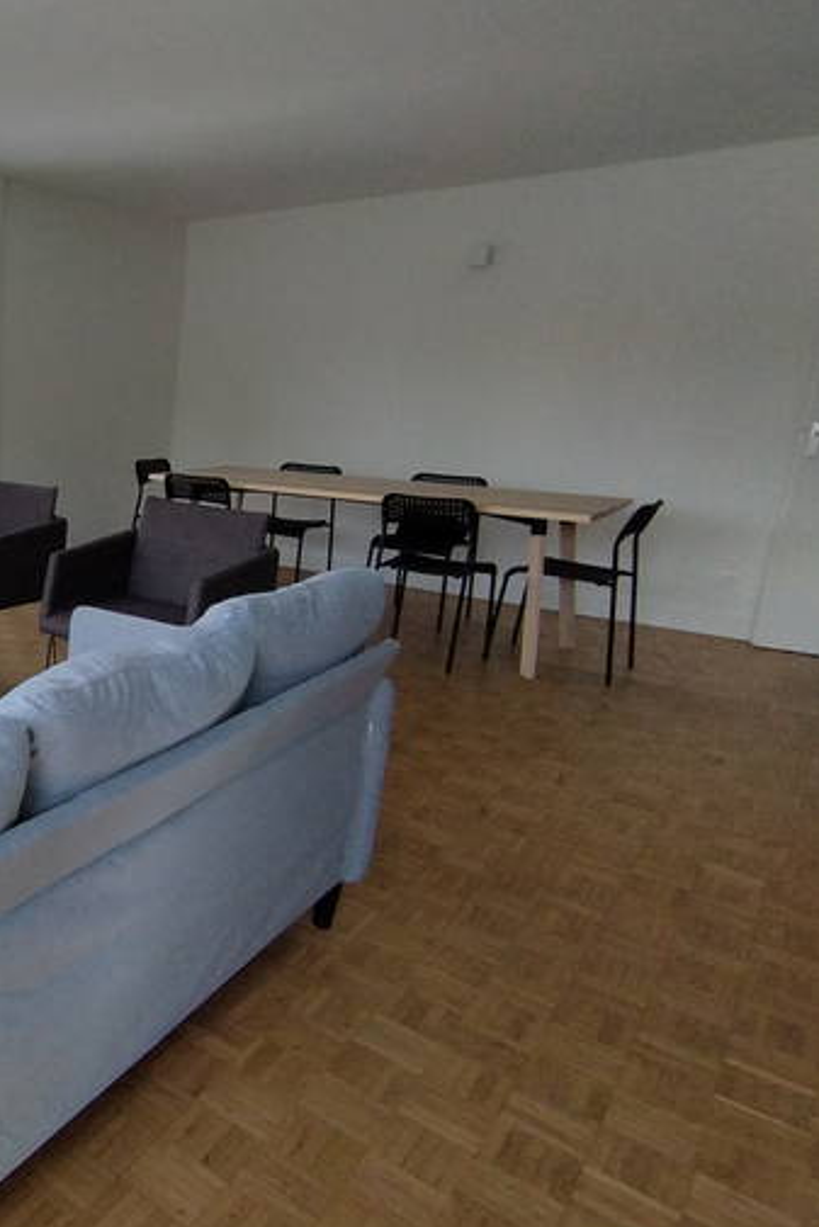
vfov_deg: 69.3
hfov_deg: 38.5
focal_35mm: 26
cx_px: -134
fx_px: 887
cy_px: 576
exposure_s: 1/269
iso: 50
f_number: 2.2
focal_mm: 1.65
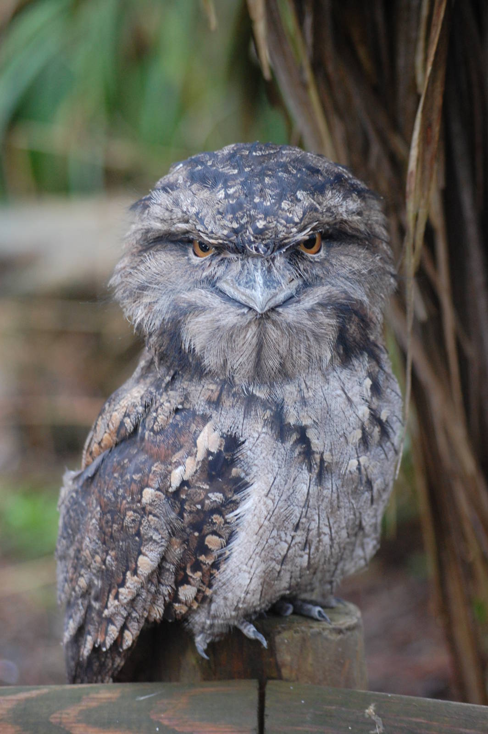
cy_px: 367
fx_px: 2627
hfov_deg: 10.6
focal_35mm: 129
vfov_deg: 15.9
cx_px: 244
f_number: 4.5
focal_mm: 86
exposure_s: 1/100
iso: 800
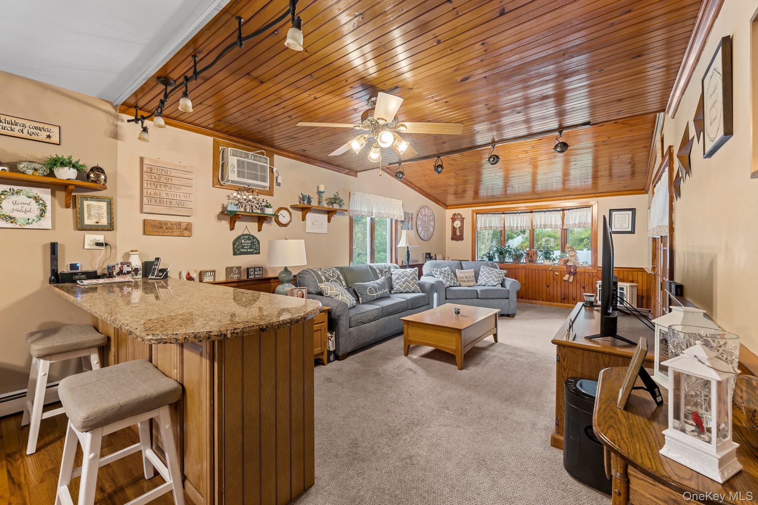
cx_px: 379
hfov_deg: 104.3
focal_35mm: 14
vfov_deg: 81.2
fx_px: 295
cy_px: 252
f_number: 10
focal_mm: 14
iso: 400
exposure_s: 2
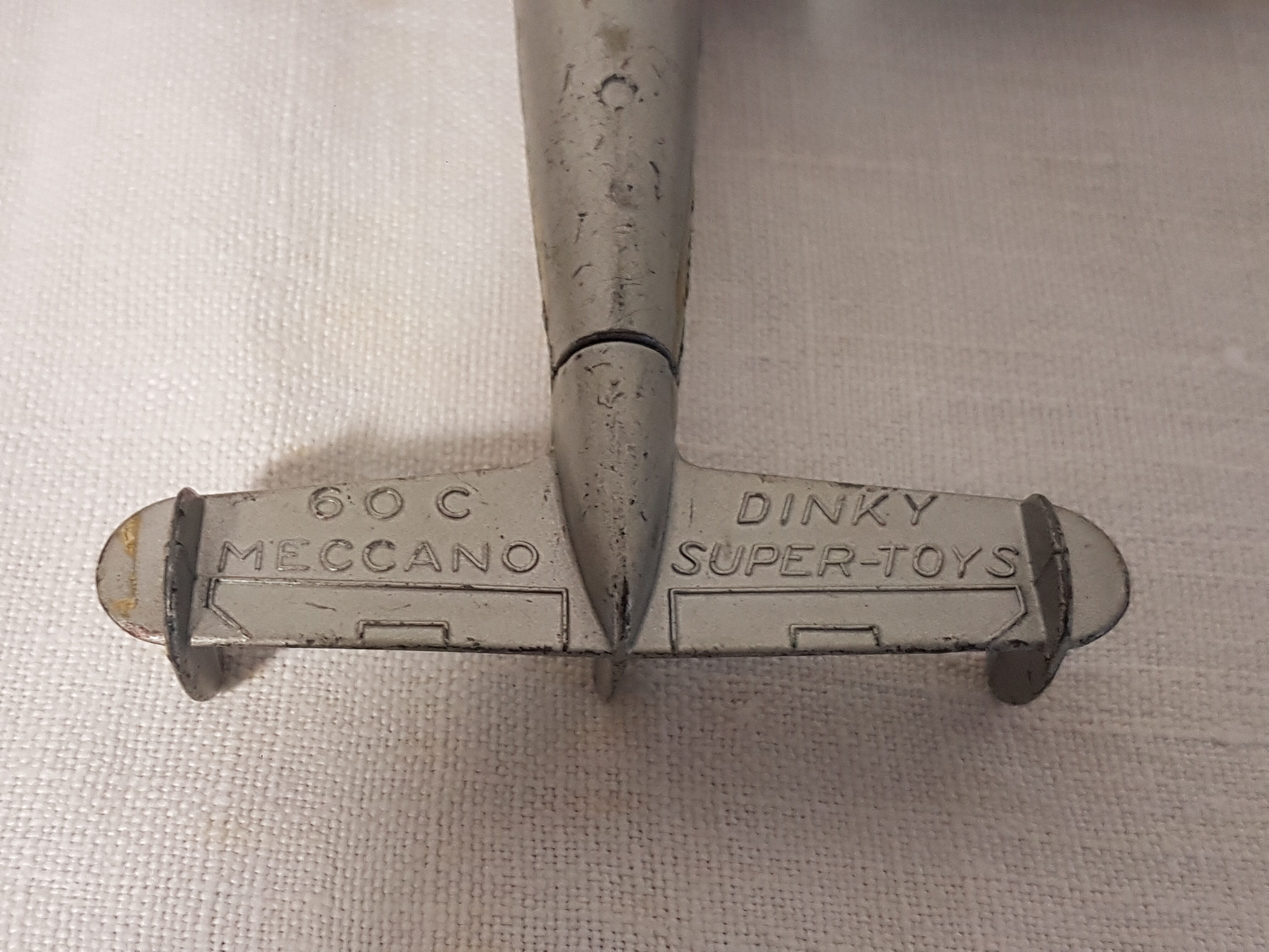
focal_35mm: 26
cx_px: 634
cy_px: 476
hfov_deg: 67.3
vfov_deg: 53.1
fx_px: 953
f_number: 1.7
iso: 160
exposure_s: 1/50
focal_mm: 4.2
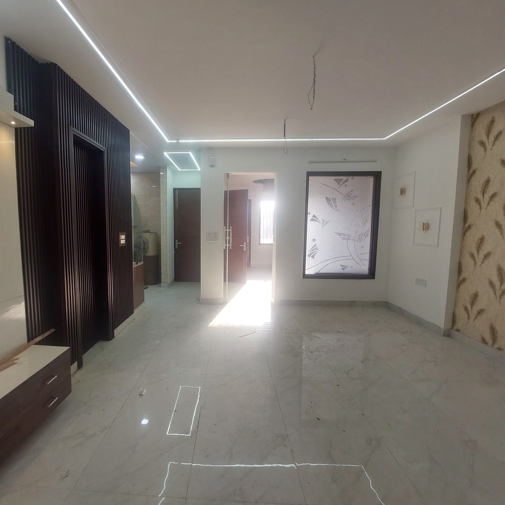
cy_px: 251
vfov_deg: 87.4
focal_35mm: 16
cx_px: 211
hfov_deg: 86.7
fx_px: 264
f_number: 2.2
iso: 64
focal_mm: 1.74
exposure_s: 1/100
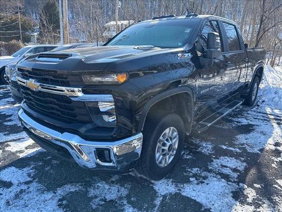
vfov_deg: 56.8
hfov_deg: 71.6
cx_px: 141
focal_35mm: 24
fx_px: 196
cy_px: 106
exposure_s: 1/1812
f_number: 1.78
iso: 100
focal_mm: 6.76
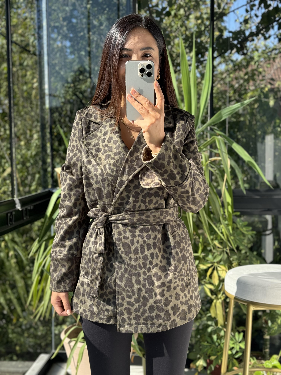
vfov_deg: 39.7
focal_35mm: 48
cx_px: 140
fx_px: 520
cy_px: 188
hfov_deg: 30.3
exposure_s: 1/731
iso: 64
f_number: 1.78
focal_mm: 6.76
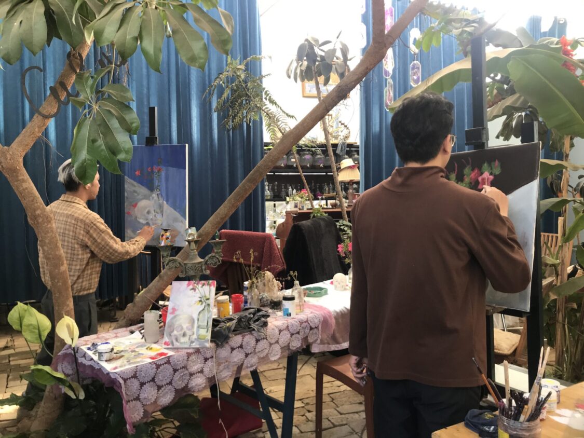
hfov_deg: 63.4
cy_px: 219
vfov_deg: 49.8
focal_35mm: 28
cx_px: 292
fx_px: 472
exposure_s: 1/100
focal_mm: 3.99
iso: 32
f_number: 1.8
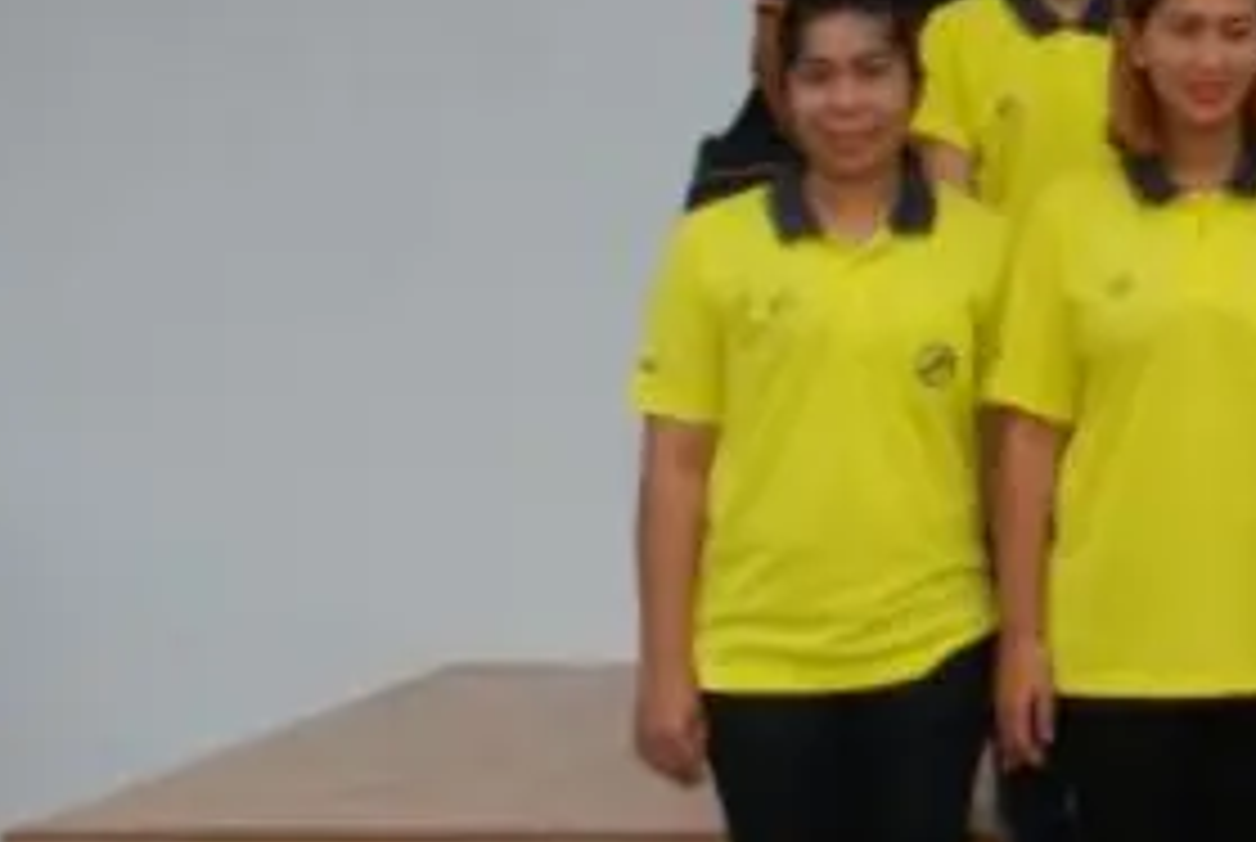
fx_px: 2935
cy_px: 205
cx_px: 1693
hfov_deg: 21.5
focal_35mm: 84
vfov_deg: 16.2
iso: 800
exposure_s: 1/200
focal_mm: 20
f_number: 22
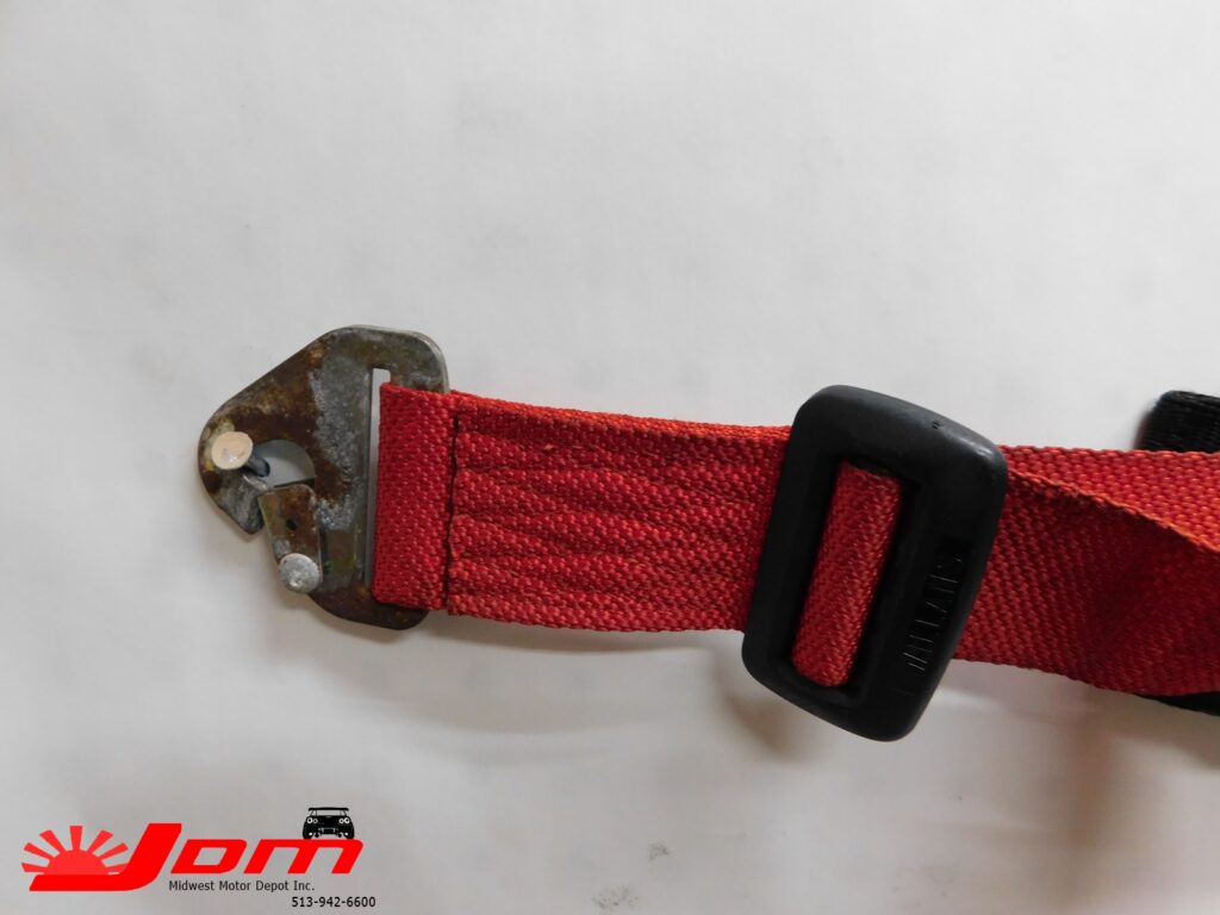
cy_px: 458
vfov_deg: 58.9
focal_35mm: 23
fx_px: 811
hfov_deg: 73.9
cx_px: 610
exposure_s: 1/30
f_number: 3
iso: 320
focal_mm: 4
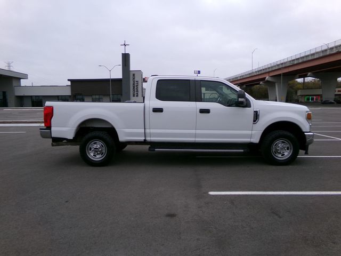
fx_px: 236
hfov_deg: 71.6
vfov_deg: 56.8
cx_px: 170
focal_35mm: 24
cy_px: 128
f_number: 3.7
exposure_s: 1/110
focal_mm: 4.3
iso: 100
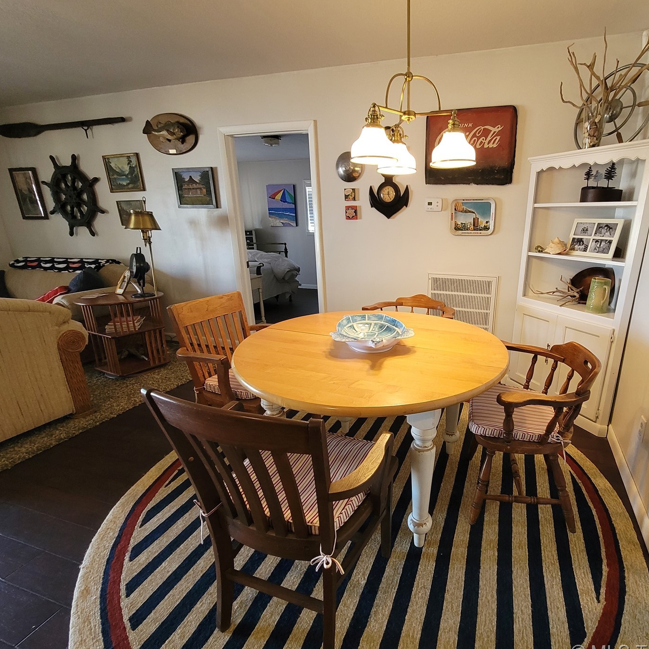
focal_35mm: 16
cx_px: 409
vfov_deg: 87.4
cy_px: 334
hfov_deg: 85.6
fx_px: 339
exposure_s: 1/40
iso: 320
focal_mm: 2.2
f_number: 2.2
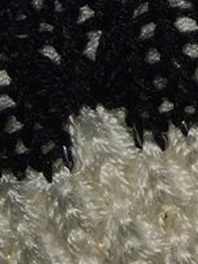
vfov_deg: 8.7
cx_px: 549
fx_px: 1463
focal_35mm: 192
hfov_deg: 7.1
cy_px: -501
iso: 32
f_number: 2.2
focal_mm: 4.15
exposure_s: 1/451
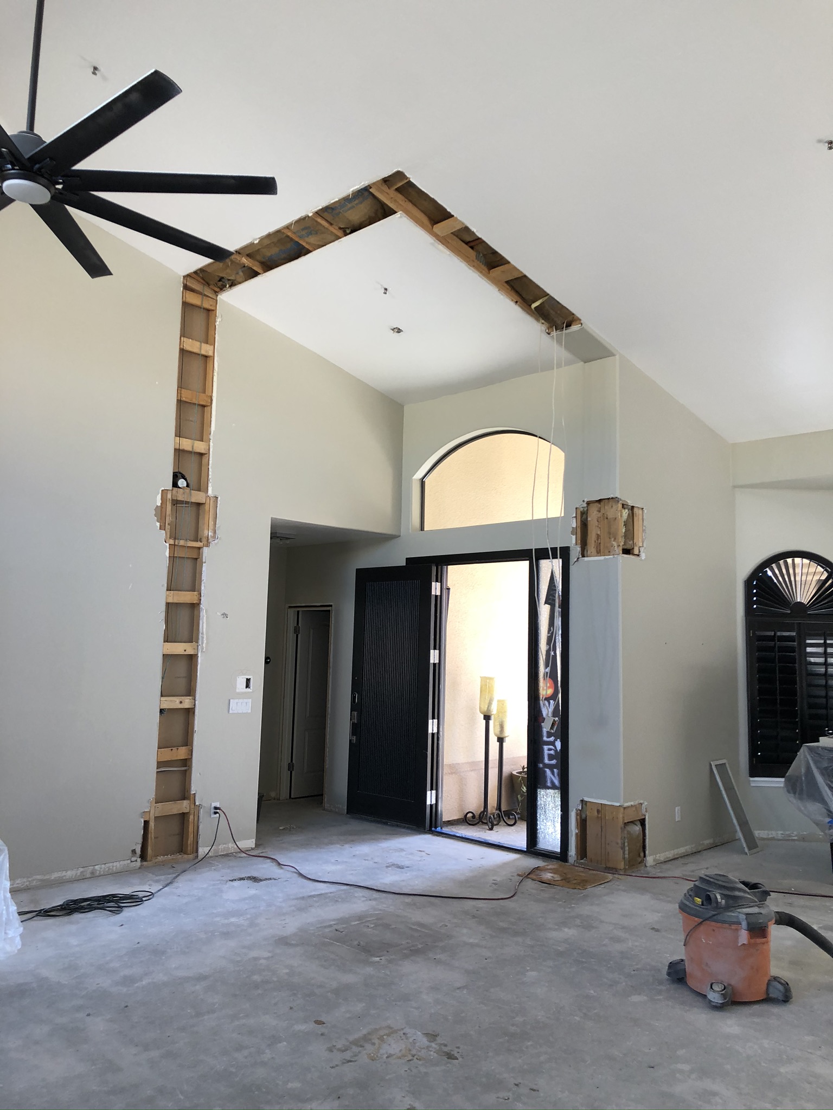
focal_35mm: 28
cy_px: 555
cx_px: 416
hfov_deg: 49.7
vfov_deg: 63.4
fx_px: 898
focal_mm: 4
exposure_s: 1/40
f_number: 1.8
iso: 25
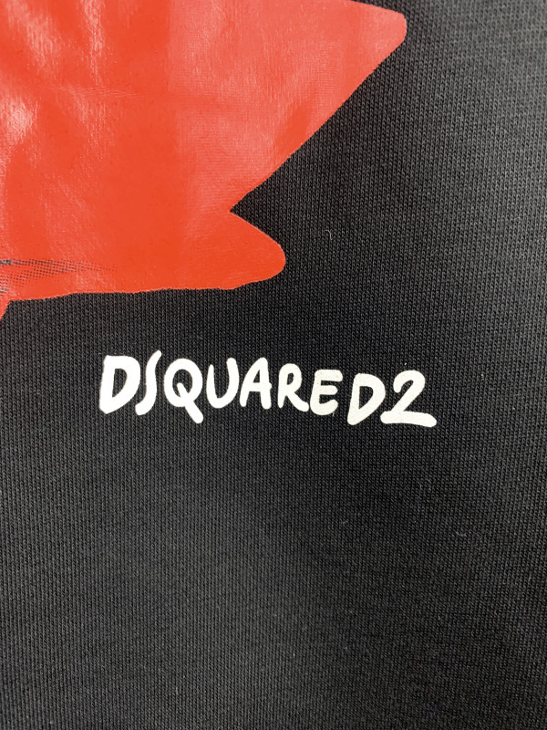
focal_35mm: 26
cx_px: 274
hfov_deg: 53.1
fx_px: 548
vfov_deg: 67.3
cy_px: 365
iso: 320
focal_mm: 4.25
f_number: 1.8
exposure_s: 1/50
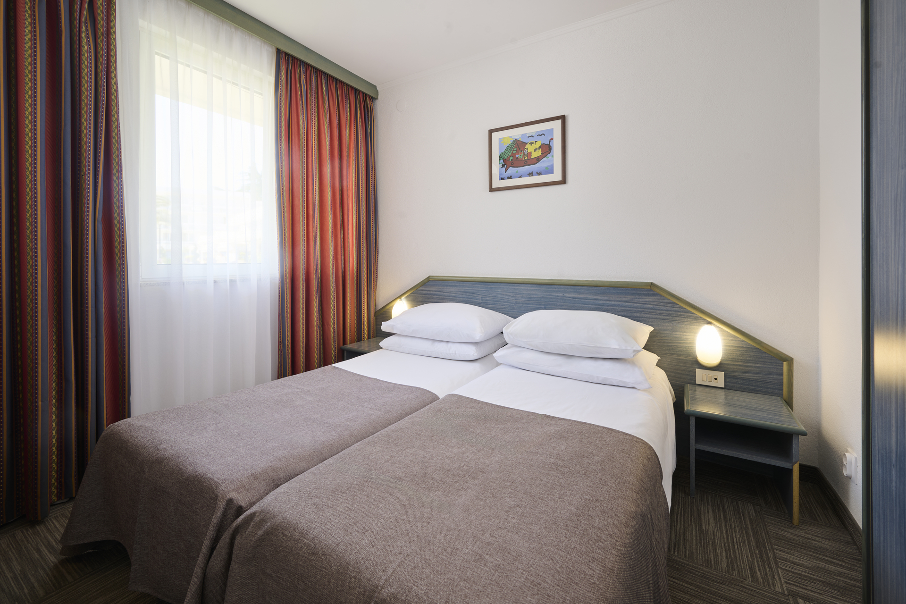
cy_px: 302
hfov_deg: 104.3
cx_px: 453
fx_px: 352
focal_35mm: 14
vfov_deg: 81.2
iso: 64
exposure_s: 1/8
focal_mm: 14
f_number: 9
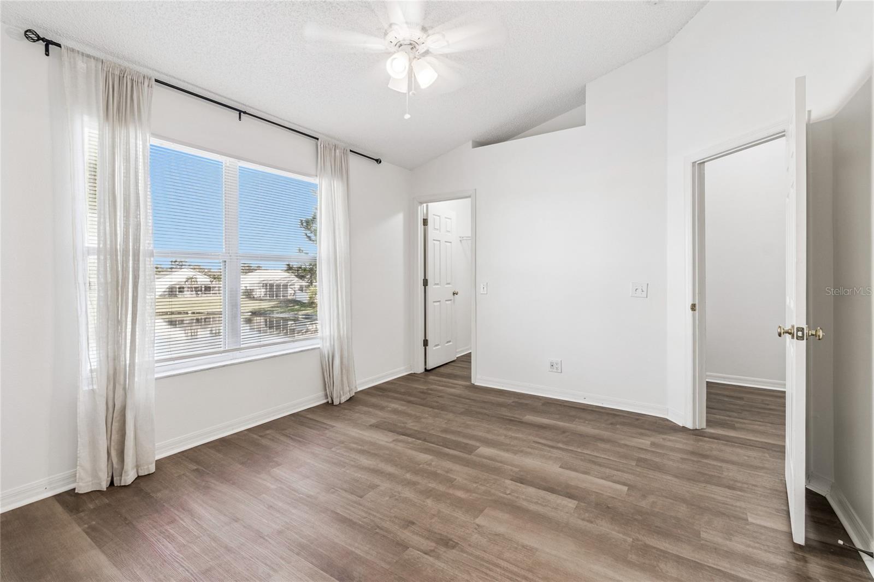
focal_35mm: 15
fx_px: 364
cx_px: 437
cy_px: 291
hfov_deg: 100.4
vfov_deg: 77.3
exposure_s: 1/25
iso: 100
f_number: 7.1
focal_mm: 10
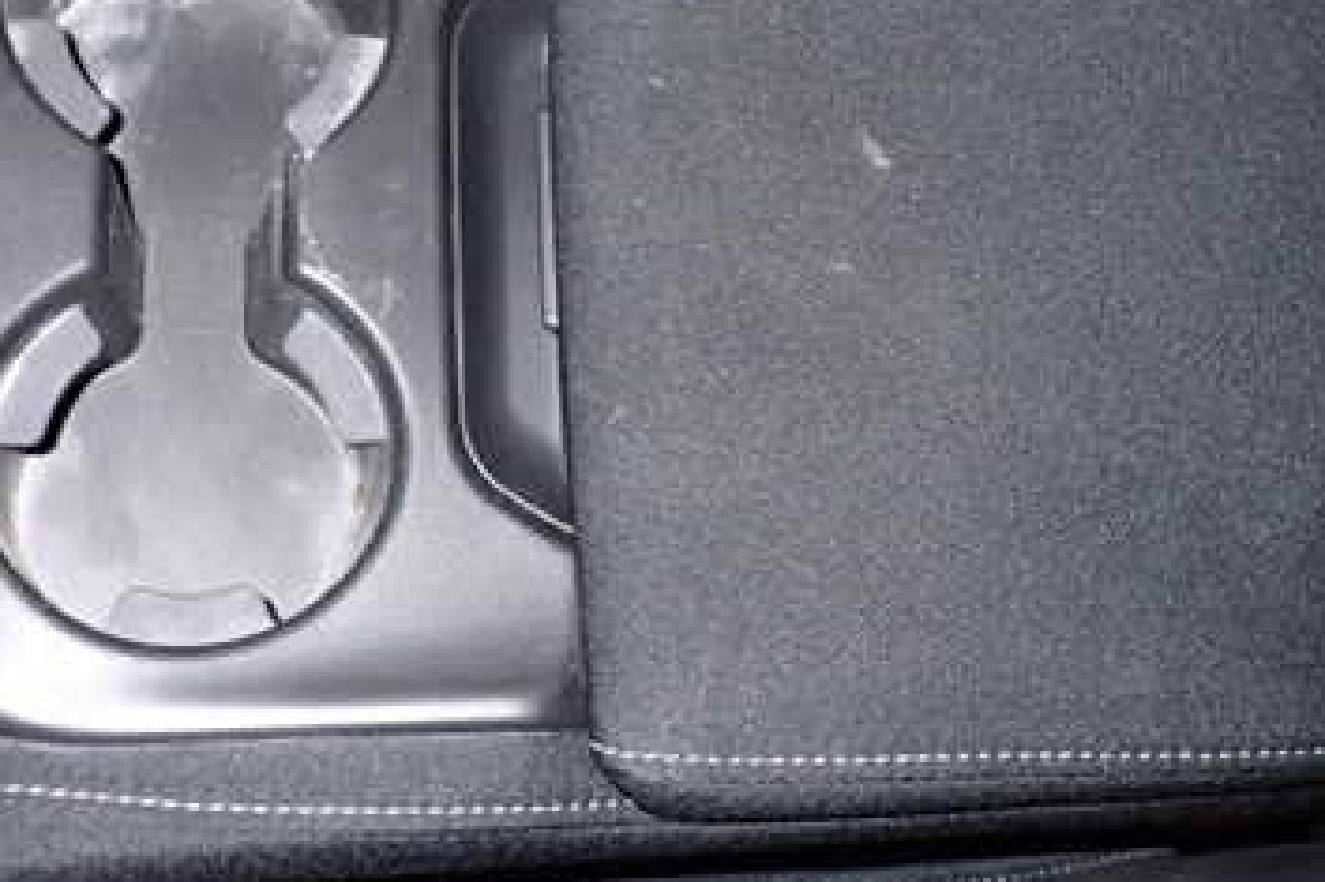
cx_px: 815
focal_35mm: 53
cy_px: 278
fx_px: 1950
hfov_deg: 37.3
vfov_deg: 25.3
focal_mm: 5.4
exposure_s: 1/30
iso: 800
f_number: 6.3
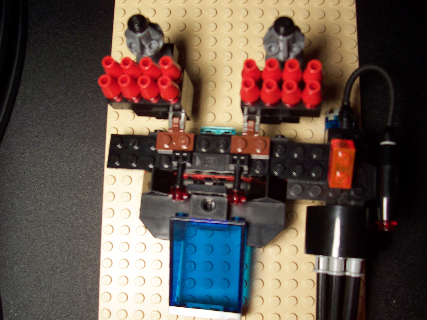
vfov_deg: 38.7
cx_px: 214
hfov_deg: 50.1
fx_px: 456
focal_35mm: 37
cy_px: 160
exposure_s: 1/60
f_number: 2.8
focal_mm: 5.6
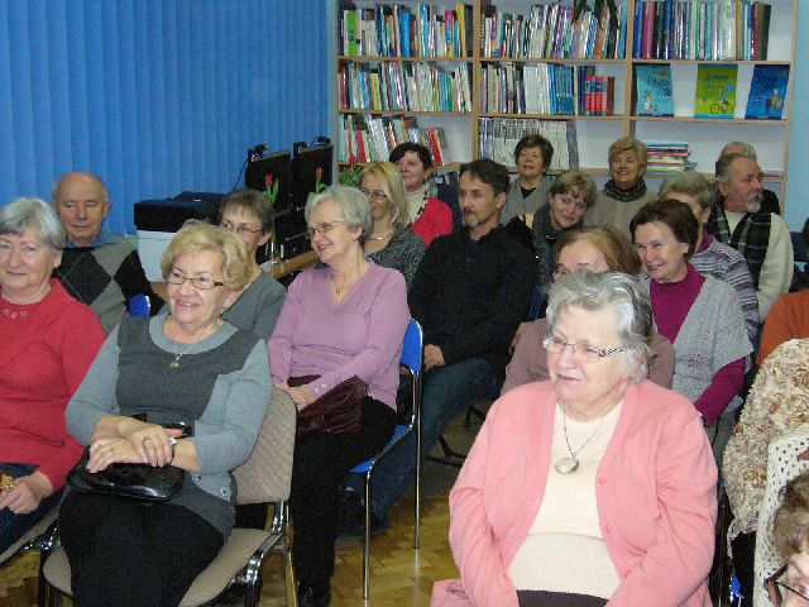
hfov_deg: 37.5
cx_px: 404
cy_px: 304
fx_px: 1192
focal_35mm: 51
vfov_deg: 28.6
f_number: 3.4
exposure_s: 1/60
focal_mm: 8.5
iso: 400
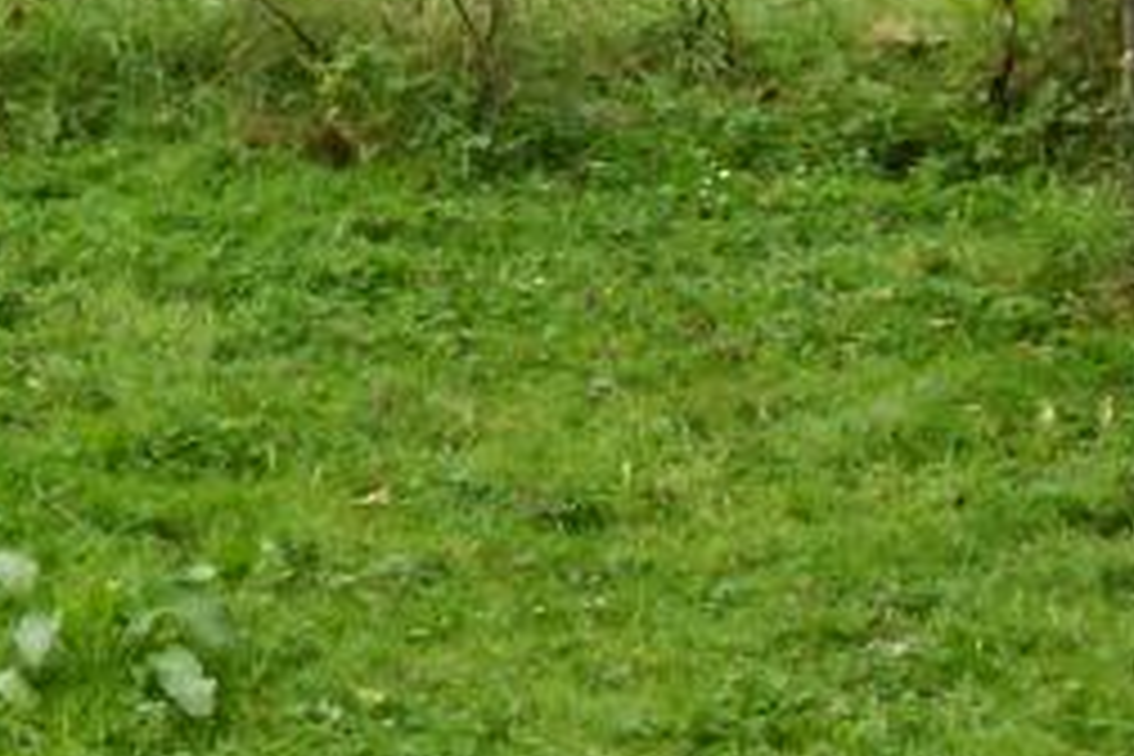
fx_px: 5071
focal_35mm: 161
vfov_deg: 8.4
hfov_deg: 12.4
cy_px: -333
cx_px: -288
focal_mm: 18
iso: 400
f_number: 6.3
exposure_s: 1/250
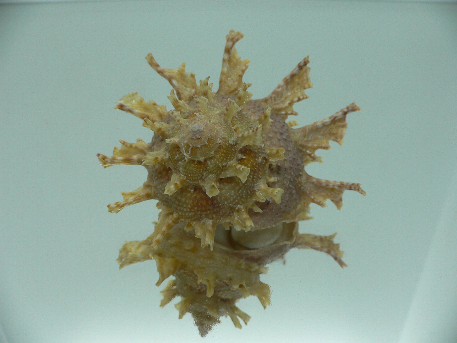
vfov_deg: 40.7
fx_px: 462
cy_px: 172
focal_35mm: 35
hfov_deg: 52.6
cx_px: 228
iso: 80
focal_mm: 4.6
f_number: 2.8
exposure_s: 1/60
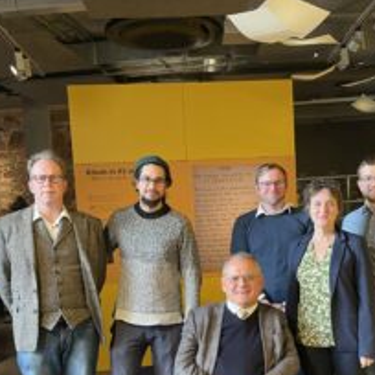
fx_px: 588
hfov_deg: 35.0
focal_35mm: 48
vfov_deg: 34.7
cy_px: 278
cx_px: 249
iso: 160
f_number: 1.6
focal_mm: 4.2
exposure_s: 1/60
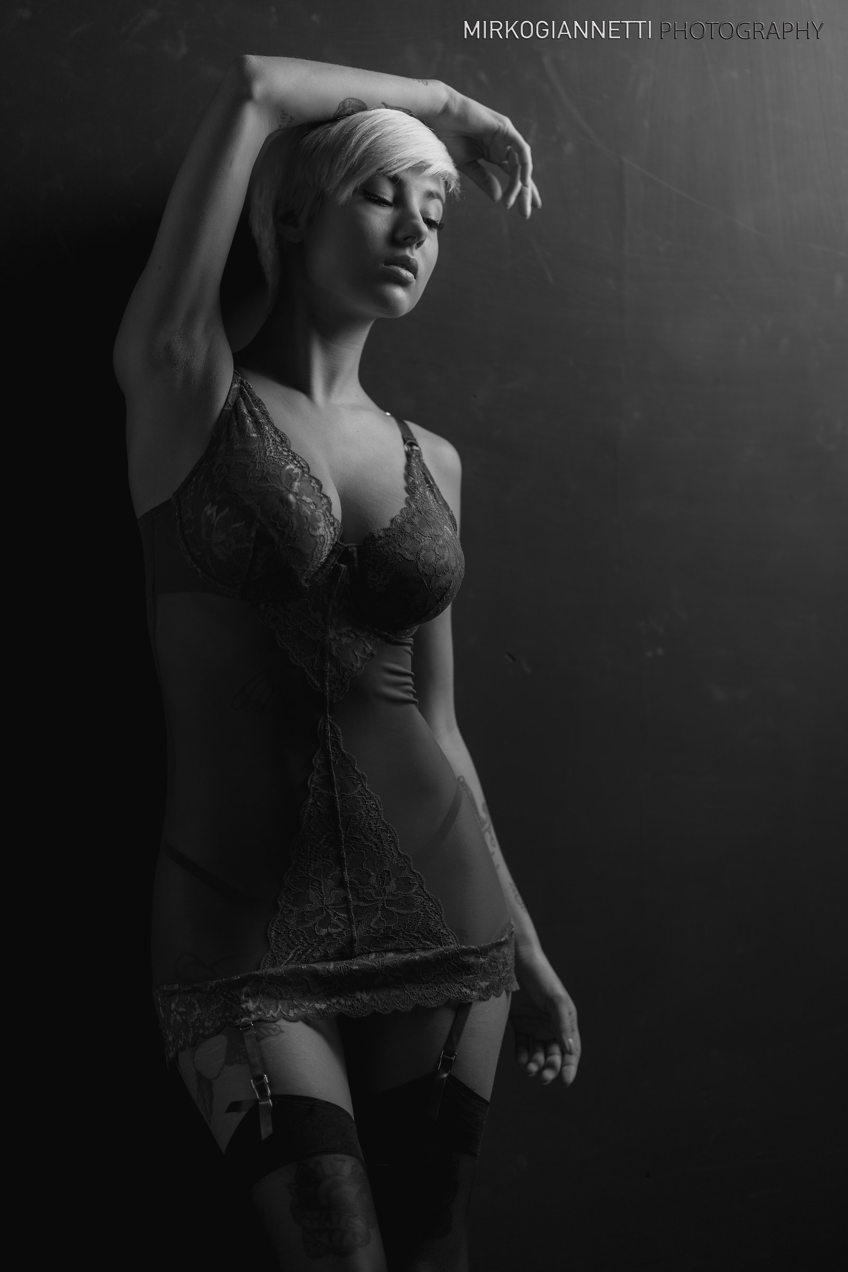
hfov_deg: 16.1
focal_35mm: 85
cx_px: 424
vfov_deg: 23.9
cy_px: 636
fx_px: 3003
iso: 160
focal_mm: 85
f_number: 1.8
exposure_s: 1/160
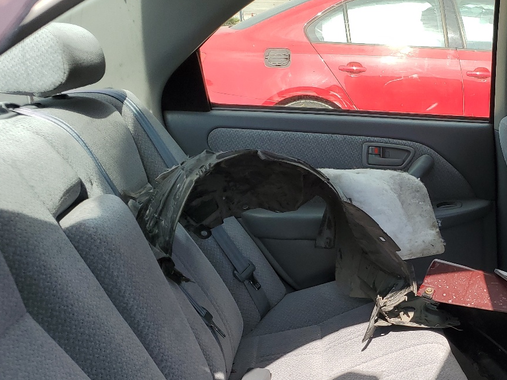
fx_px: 703
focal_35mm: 48
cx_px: 422
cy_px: 279
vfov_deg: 29.8
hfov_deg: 37.9
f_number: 1.5
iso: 50
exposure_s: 1/1250
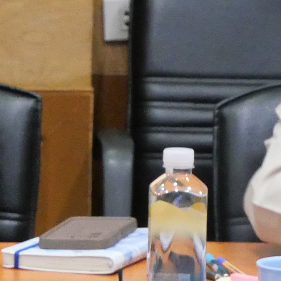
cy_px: 160
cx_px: -333
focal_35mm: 411
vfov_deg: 4.3
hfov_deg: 4.2
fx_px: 3775
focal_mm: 46
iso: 3200
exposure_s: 1/60
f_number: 5.6
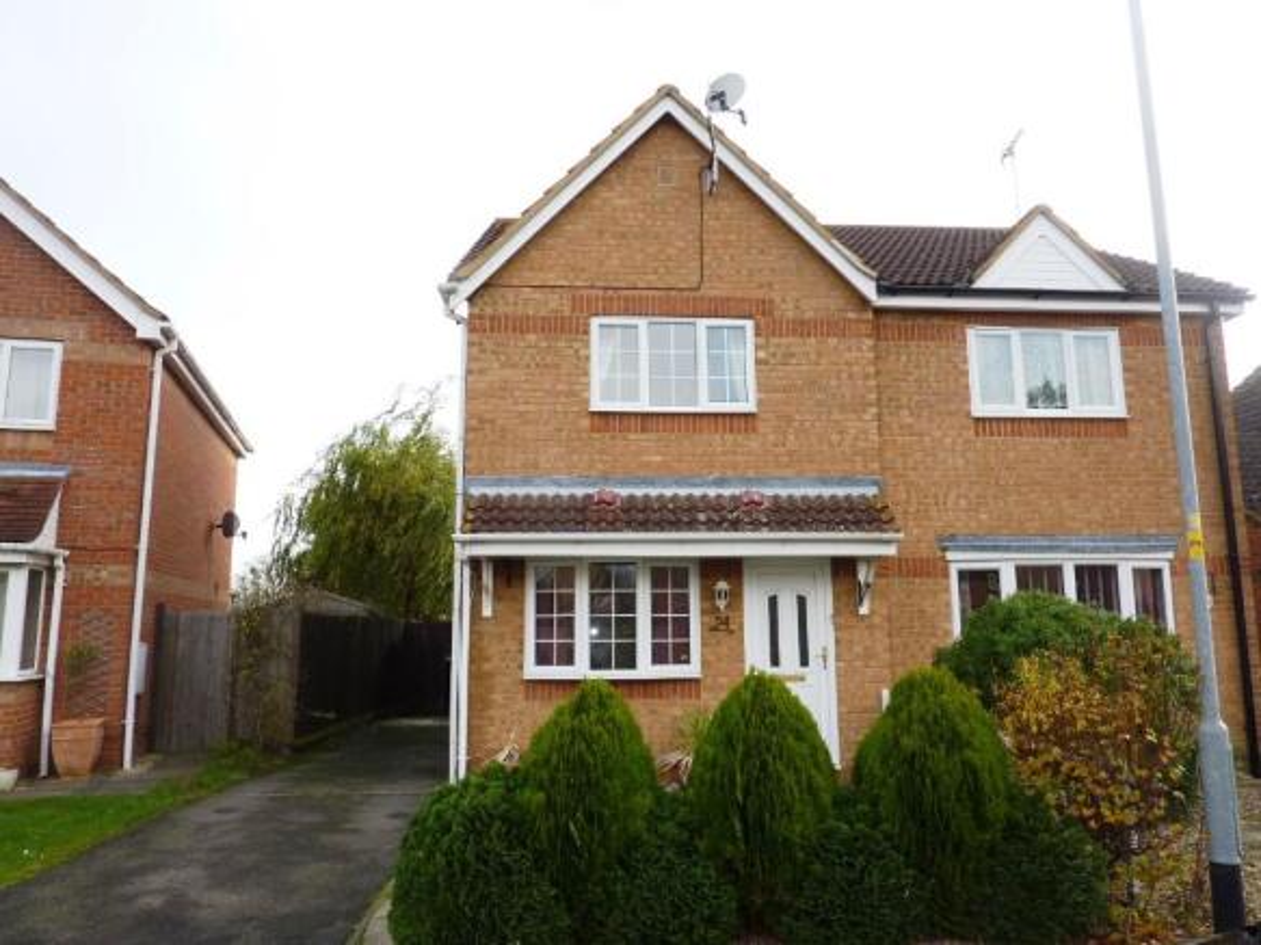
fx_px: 911
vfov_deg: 54.9
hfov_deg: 69.4
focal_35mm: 25
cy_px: 472
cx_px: 630
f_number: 4
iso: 100
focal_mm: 4.1
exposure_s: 1/200
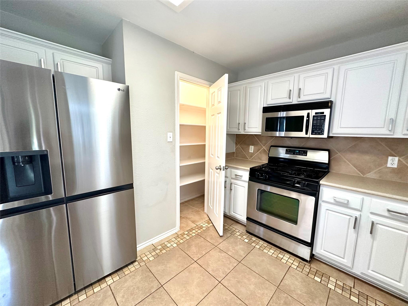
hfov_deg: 102.1
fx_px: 165
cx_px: 204
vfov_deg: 85.7
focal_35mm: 14
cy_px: 153
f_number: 2.2
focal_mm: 2.22
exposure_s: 1/120
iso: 250
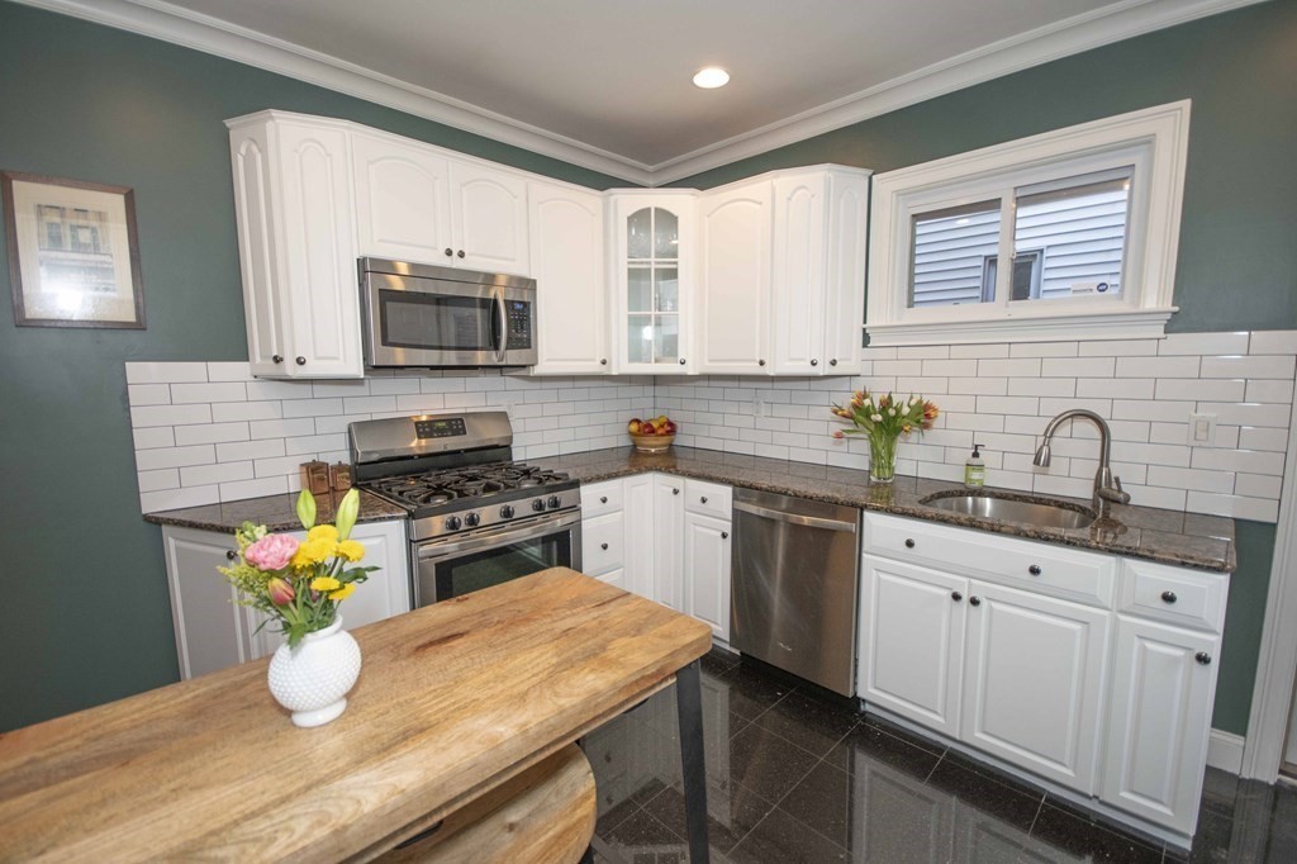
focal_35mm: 15
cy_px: 432
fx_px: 540
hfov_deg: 100.4
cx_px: 648
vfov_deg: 77.3
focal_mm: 10
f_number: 4
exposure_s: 1/80
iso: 200
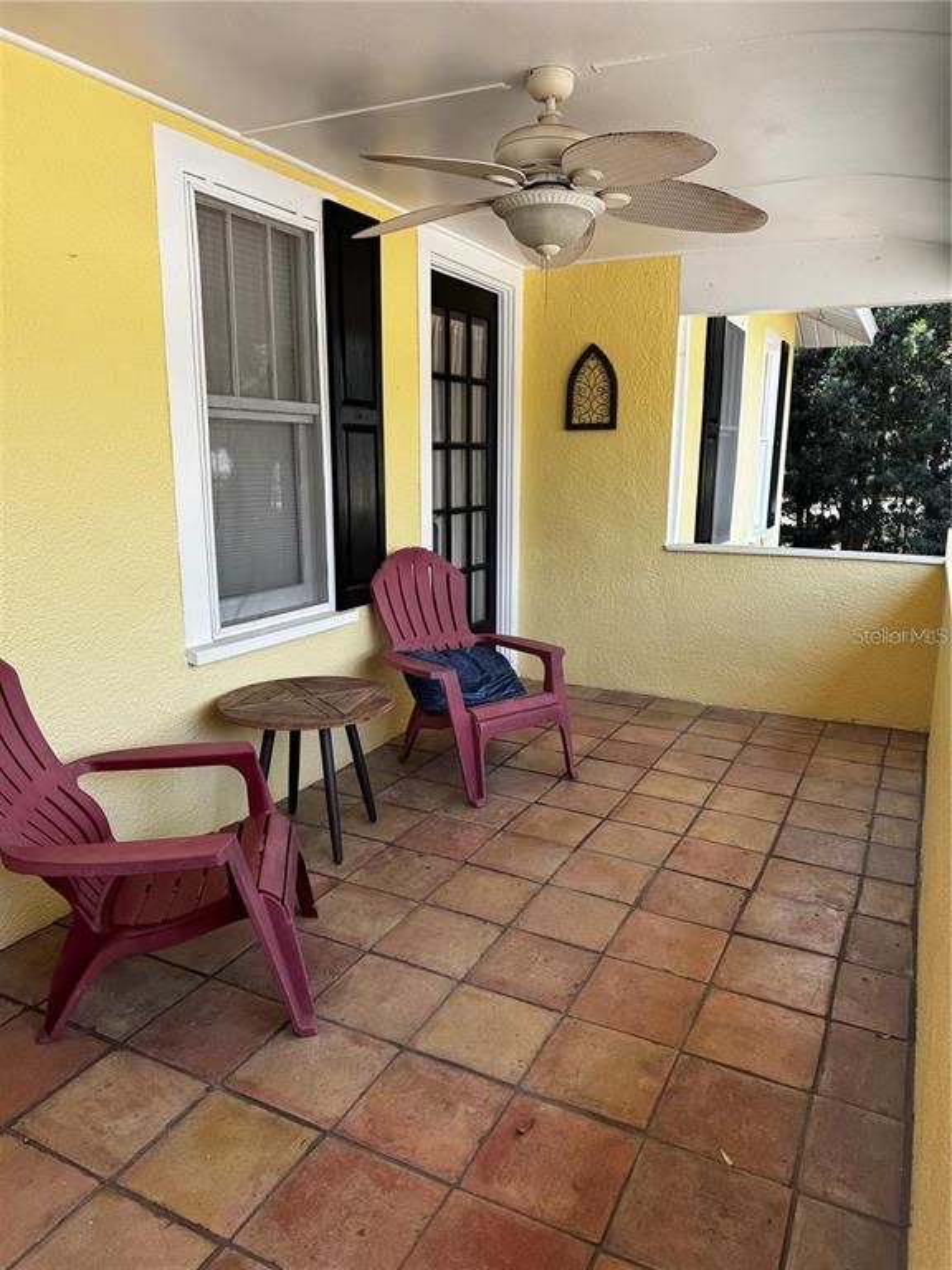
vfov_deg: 71.6
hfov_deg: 56.8
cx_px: 476
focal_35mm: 24
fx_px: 880
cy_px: 635
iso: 80
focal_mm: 6.76
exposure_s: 1/333
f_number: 1.78
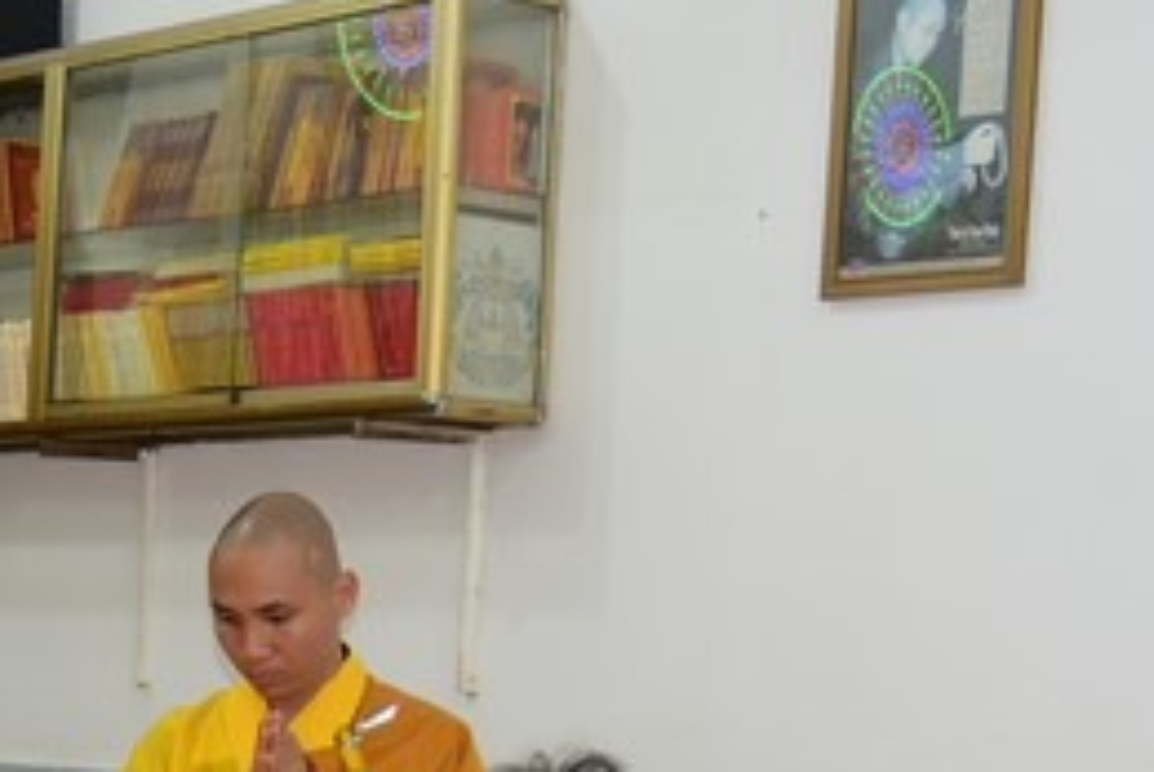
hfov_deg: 18.0
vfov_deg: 12.2
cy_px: 958
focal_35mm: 110
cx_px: -53
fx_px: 3530
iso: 500
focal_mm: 44
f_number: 4
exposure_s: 1/125
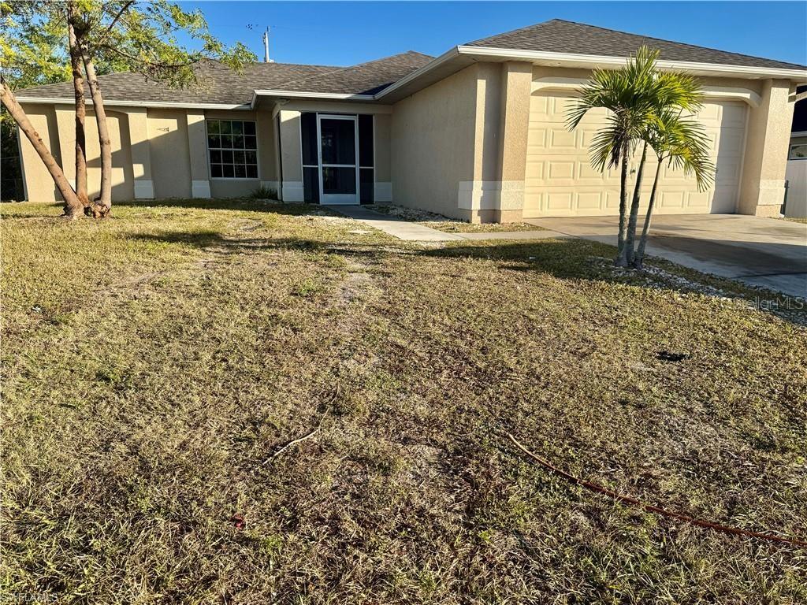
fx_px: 560
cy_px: 302
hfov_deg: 71.6
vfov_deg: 56.8
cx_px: 404
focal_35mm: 24
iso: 80
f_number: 1.78
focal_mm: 6.76
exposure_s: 1/2833
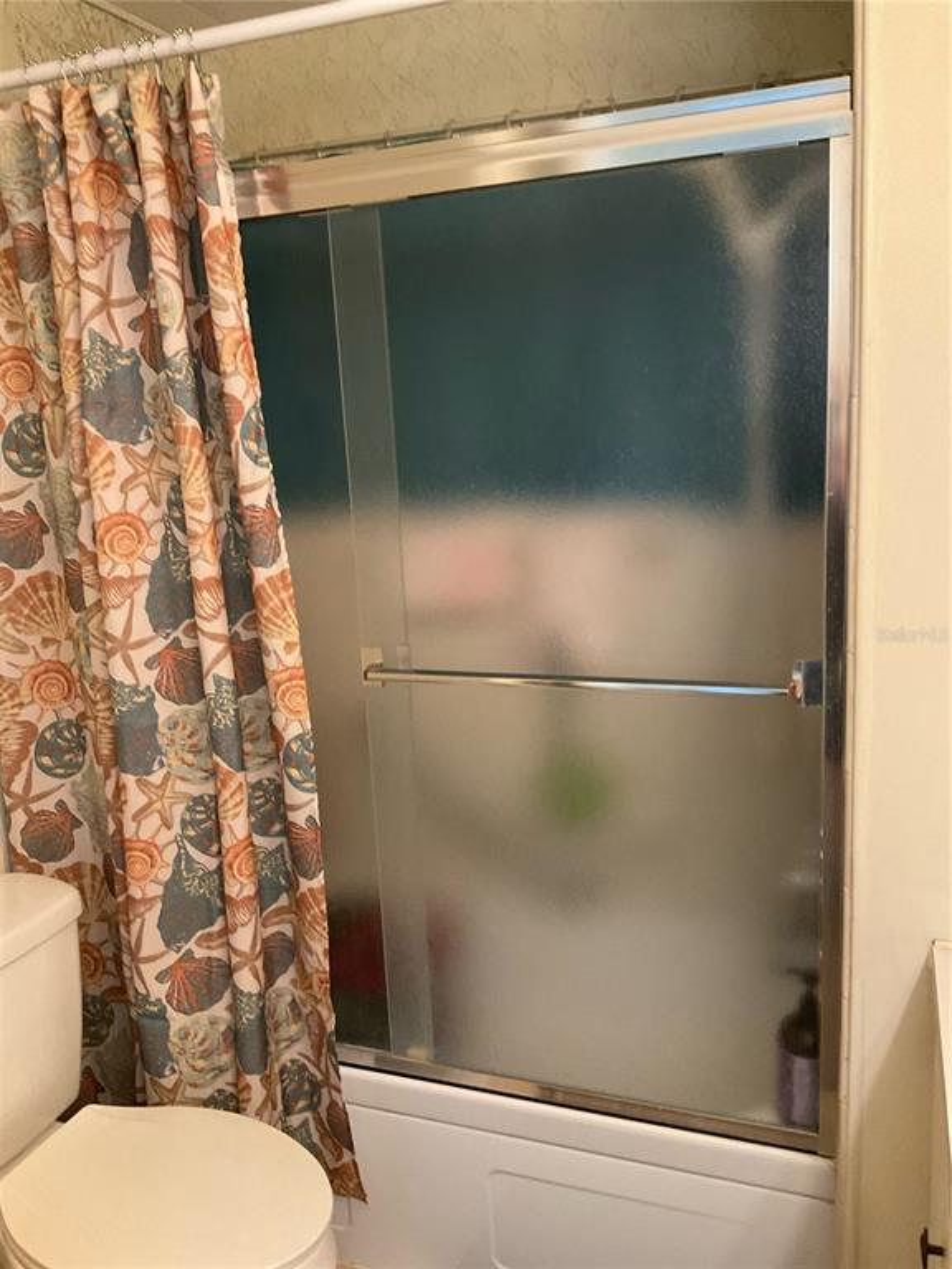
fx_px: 1063
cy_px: 634
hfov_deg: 48.2
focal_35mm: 29
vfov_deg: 61.7
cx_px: 476
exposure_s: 1/60
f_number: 1.8
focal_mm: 3
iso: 200
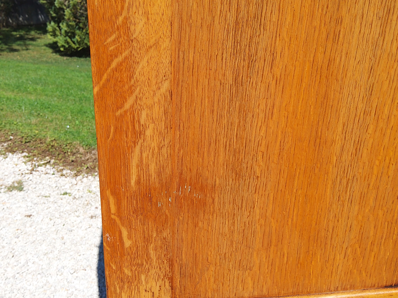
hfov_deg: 67.3
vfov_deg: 53.1
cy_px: 149
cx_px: 199
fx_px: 299
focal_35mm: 26
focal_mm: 3.08
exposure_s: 1/936
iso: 40
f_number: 2
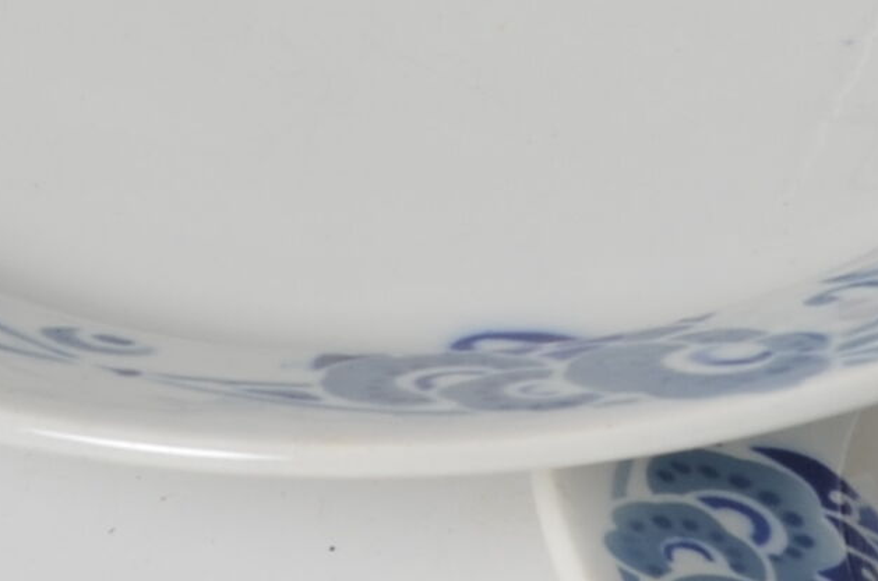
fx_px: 10728
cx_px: 1676
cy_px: -704
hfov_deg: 4.6
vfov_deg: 3.1
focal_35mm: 441
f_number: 11
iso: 100
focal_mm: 50
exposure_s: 1/125
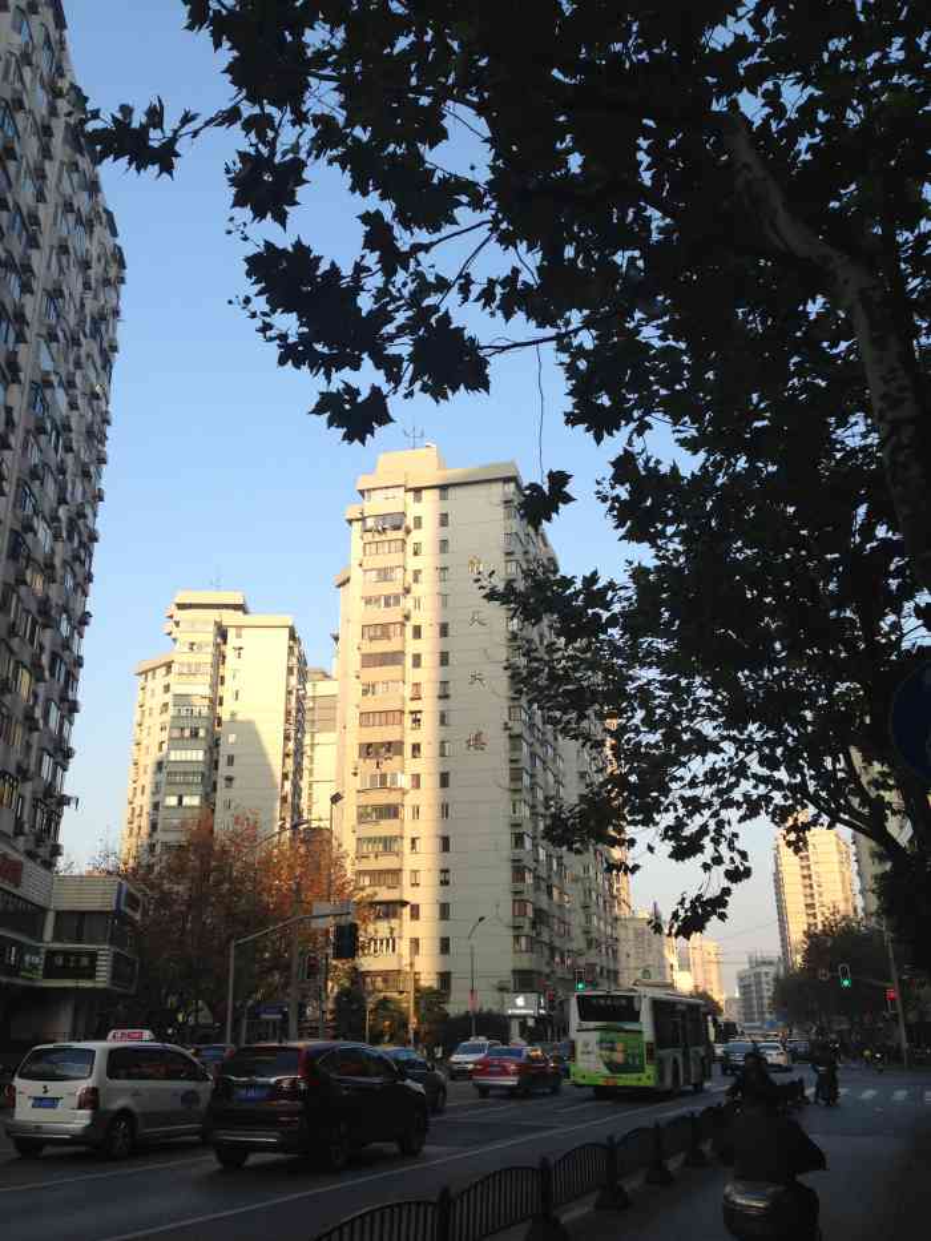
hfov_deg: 43.0
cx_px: 466
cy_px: 620
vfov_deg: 55.3
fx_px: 1183
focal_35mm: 33
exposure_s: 1/609
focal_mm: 4.12
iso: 50
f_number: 2.4
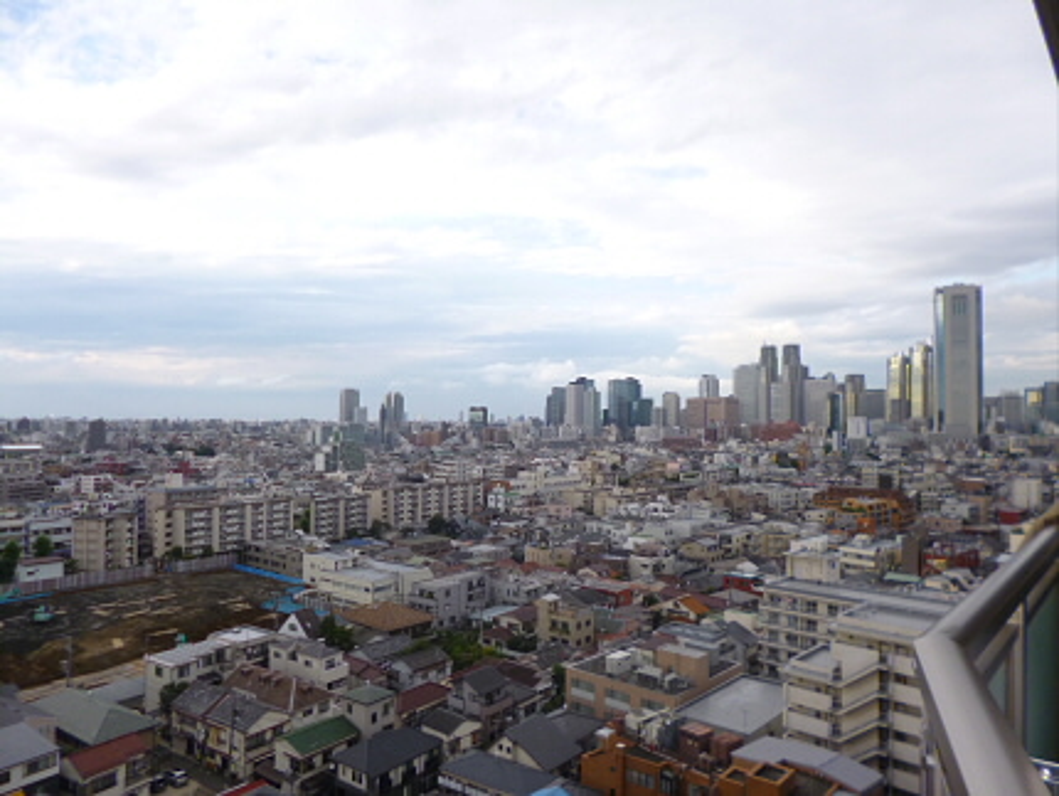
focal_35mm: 24
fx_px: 735
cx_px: 530
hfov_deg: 71.6
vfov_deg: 56.9
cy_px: 398
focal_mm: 4.3
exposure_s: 1/640
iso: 100
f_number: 2.5
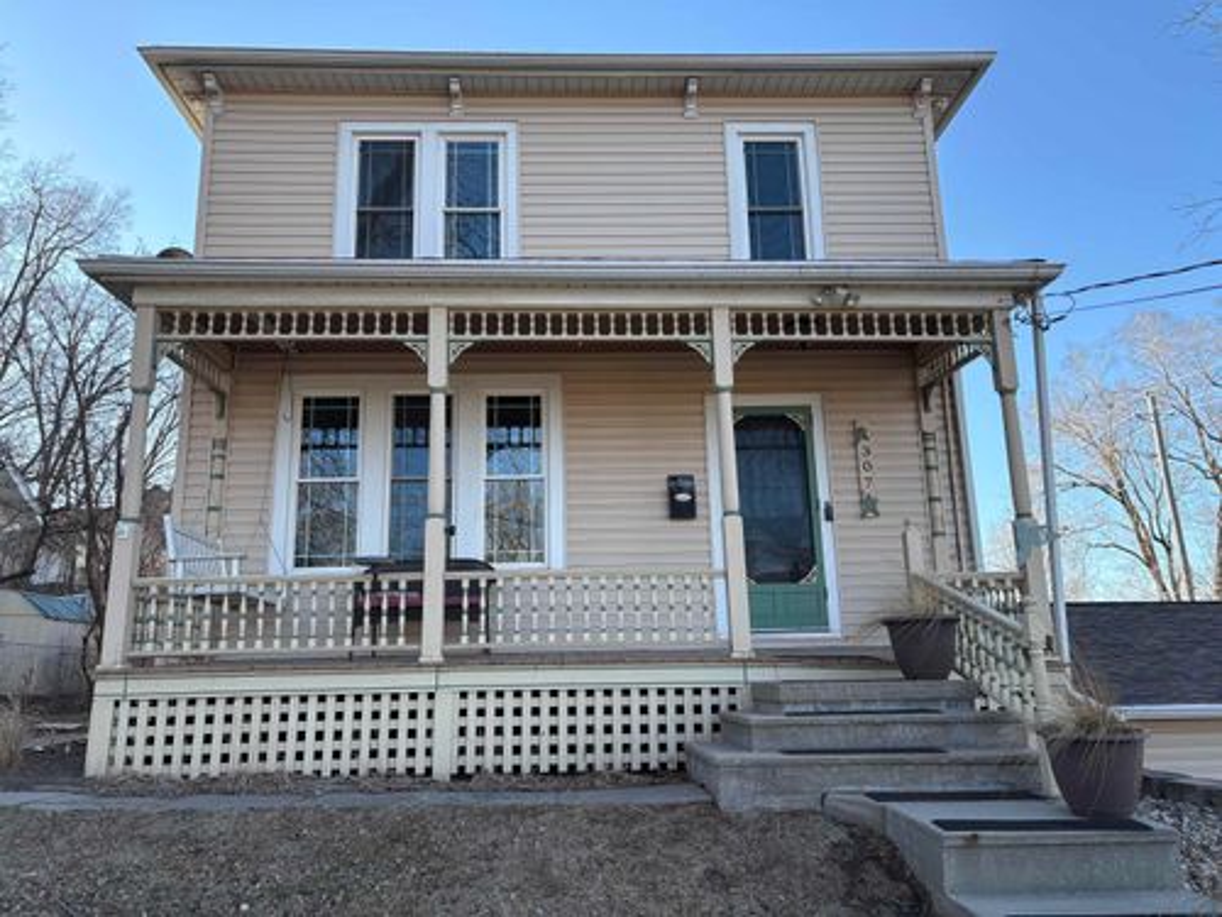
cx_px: 611
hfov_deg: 67.3
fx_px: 918
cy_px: 458
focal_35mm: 26
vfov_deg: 53.1
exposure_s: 1/973
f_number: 1.6
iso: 64
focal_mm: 5.96
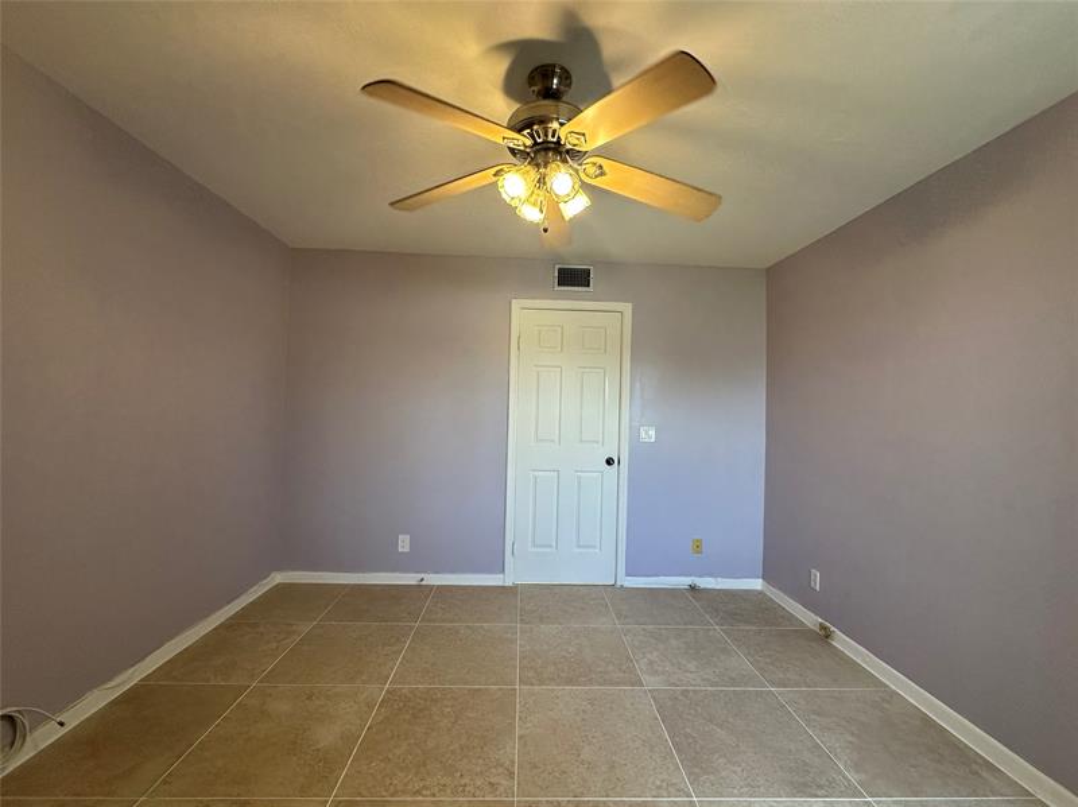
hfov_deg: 102.1
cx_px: 539
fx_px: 436
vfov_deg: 85.6
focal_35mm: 14
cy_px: 404
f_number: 2.2
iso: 125
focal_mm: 2.22
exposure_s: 1/120
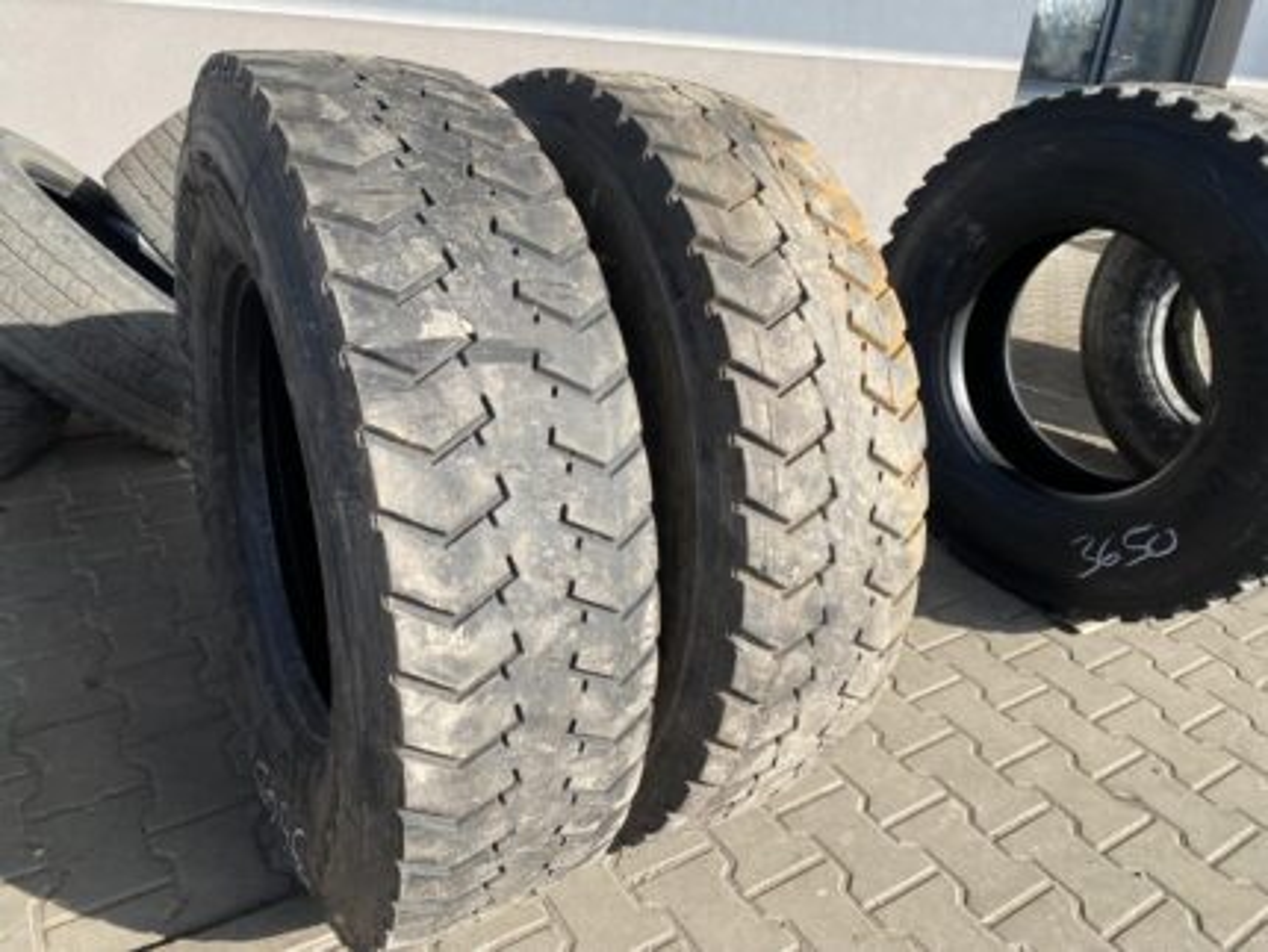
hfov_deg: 67.3
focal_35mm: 26
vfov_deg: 53.1
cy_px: 476
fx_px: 953
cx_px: 634
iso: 32
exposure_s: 1/905
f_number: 1.8
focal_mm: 4.25
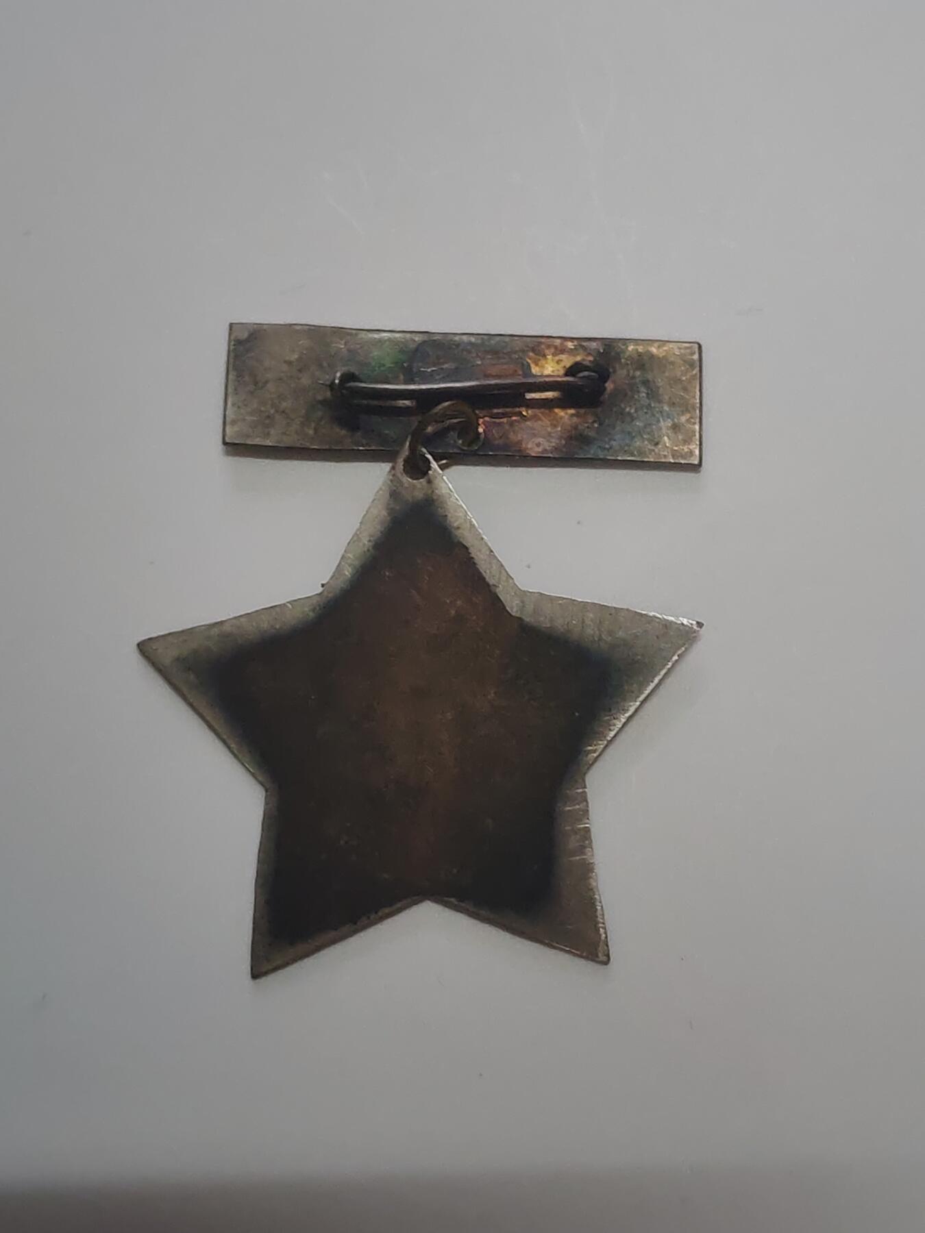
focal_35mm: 68
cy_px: 616
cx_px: 462
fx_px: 2423
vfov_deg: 28.6
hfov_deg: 21.6
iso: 500
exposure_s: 1/50
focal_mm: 5.52
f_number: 1.95
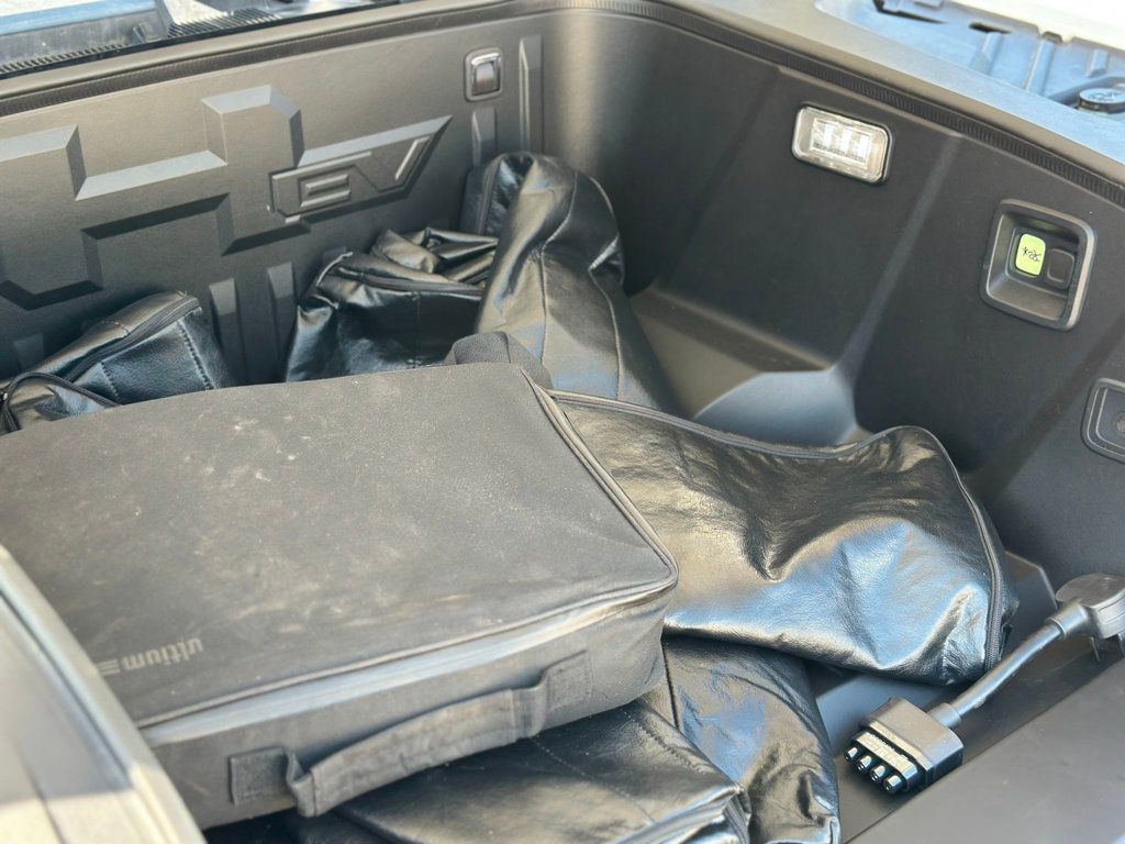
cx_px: 562
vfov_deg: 30.3
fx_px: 1560
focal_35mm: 48
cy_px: 422
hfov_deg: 39.7
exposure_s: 1/195
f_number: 1.78
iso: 80
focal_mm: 6.86
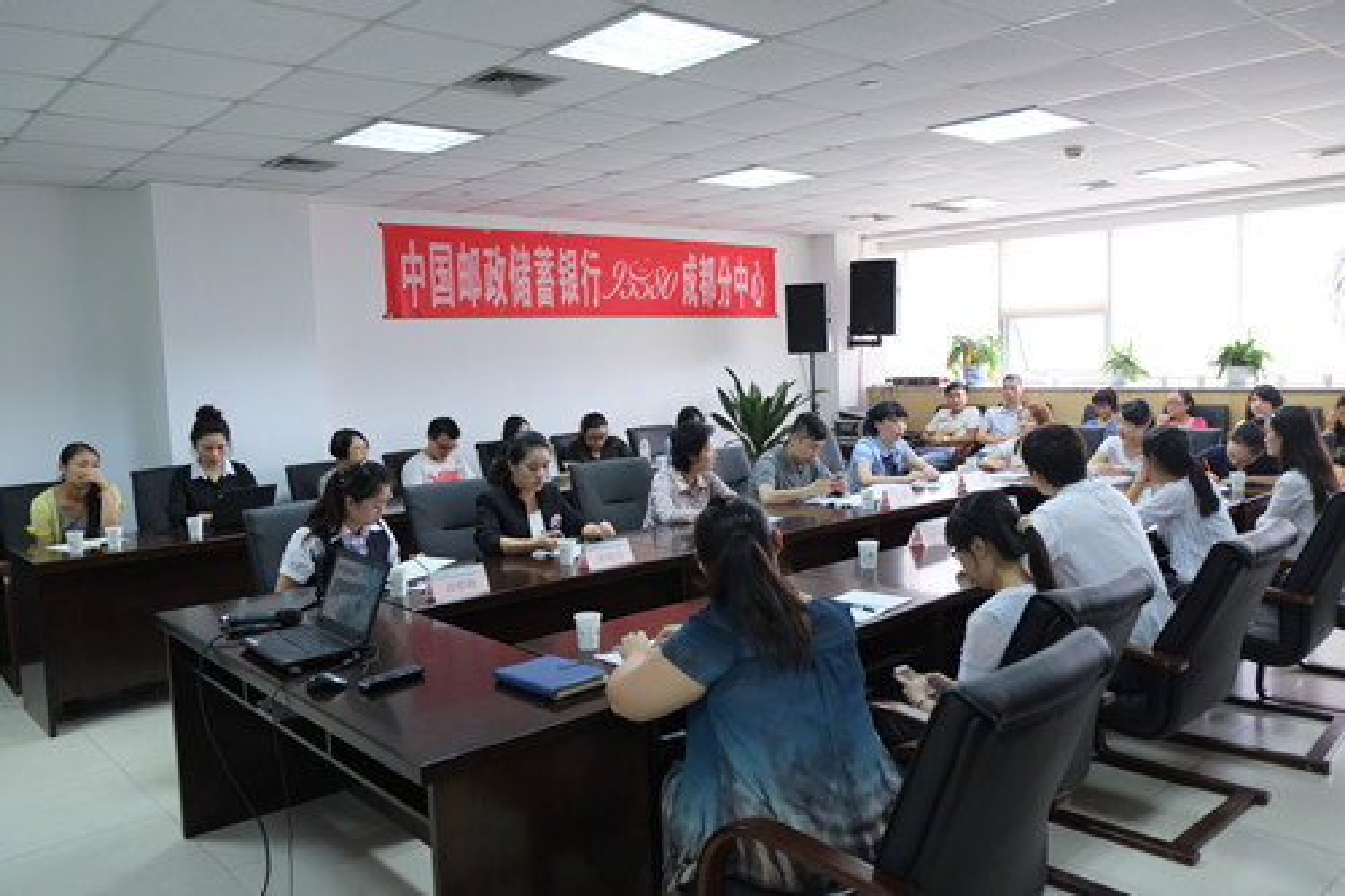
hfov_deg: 67.4
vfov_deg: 47.9
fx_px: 1008
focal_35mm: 27
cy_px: 448
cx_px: 672
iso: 1000
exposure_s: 1/45
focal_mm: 18
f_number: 2.8
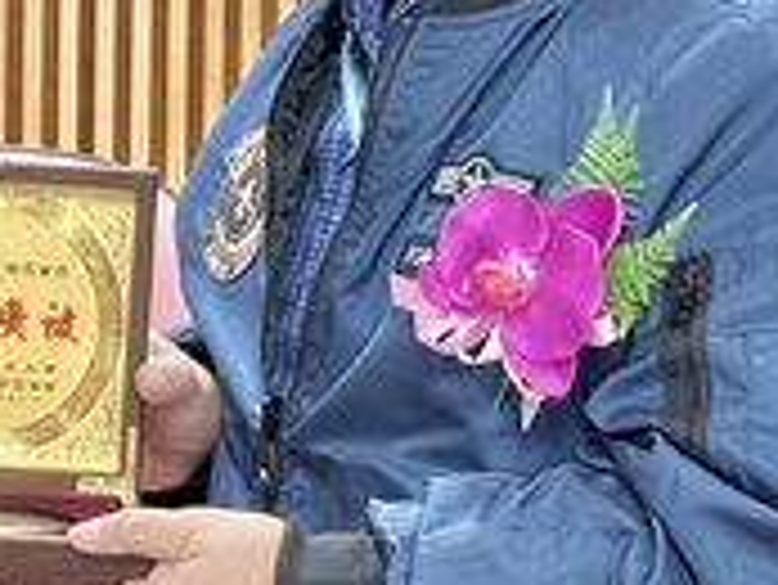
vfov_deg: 7.6
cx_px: -18
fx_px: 4363
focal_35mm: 194
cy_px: -16
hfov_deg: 10.1
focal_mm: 6.86
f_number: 1.78
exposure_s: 1/60
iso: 250
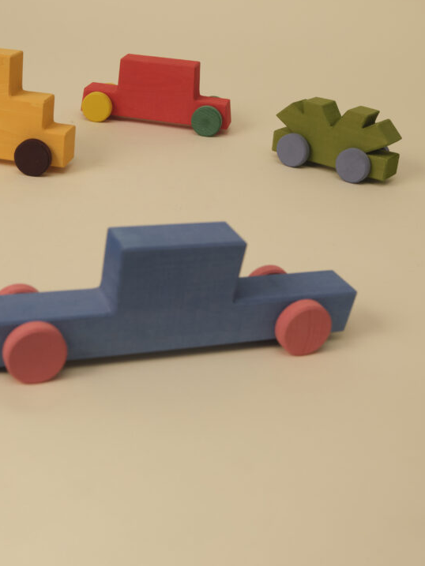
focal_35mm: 50
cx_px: 158
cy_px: 163
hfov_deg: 29.0
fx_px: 818
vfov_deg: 37.5
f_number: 5.6
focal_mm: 23
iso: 800
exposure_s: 1/250
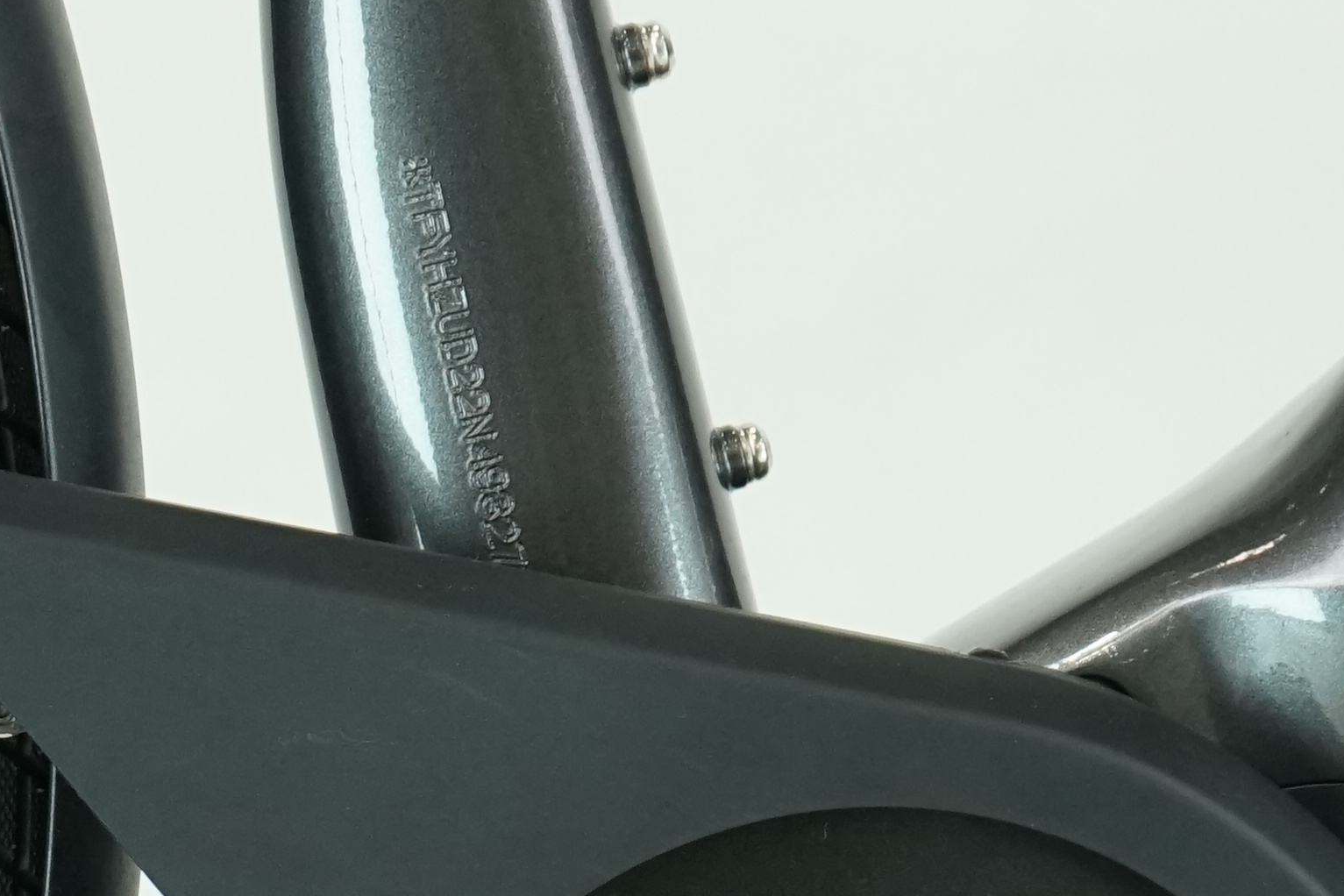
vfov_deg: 6.0
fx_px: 8474
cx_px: -377
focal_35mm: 227
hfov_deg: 8.9
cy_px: 1366
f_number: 5.6
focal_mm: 58
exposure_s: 1/200
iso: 1600
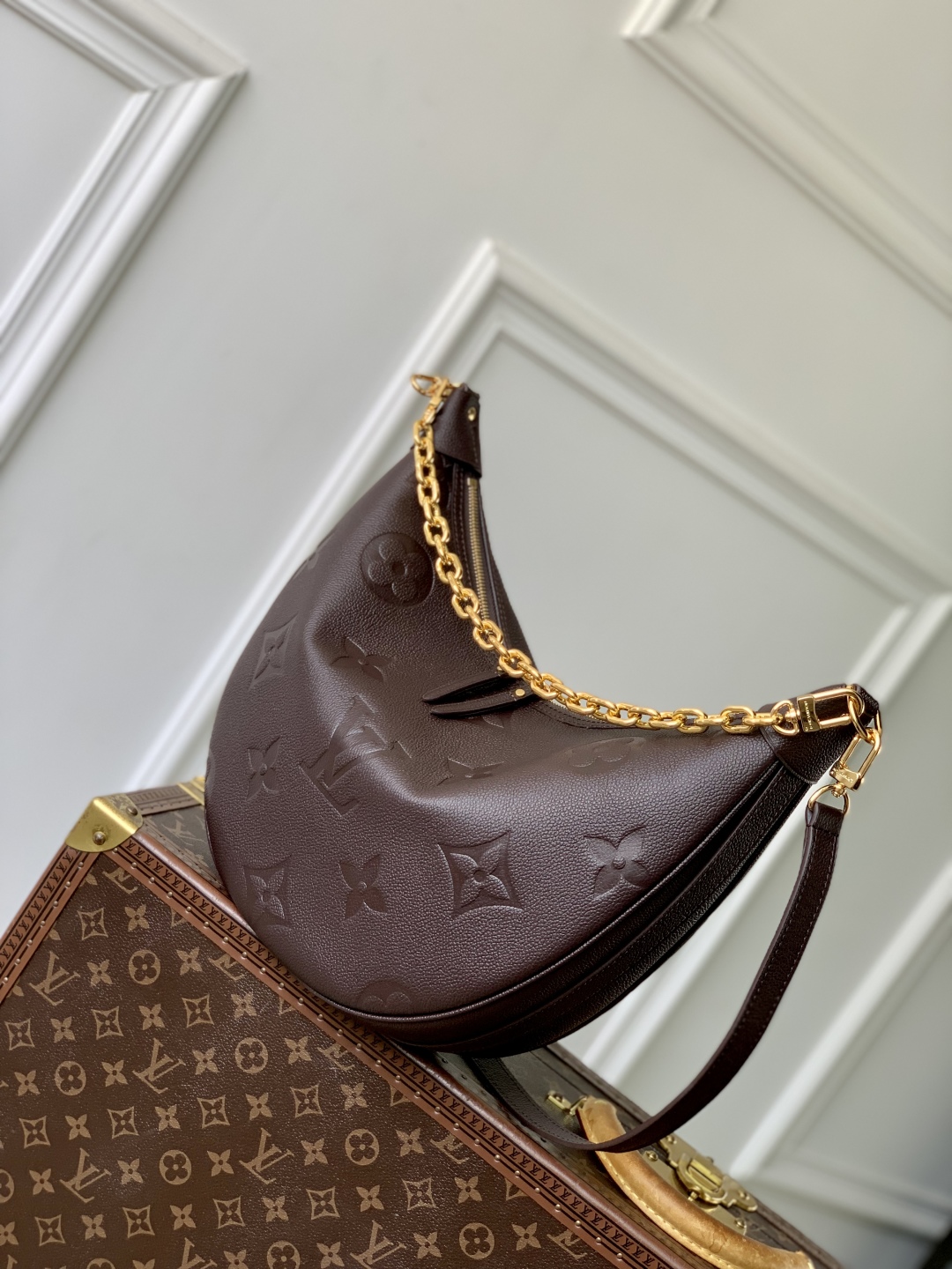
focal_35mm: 52
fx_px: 1907
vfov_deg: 36.8
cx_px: 476
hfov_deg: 28.0
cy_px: 634
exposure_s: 1/122
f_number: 2.4
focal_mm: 6
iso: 32
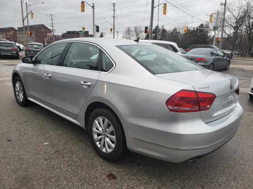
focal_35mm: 26
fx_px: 190
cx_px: 126
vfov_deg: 53.1
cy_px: 94
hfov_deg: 67.3
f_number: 1.8
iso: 100
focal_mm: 5.4
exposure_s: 1/120
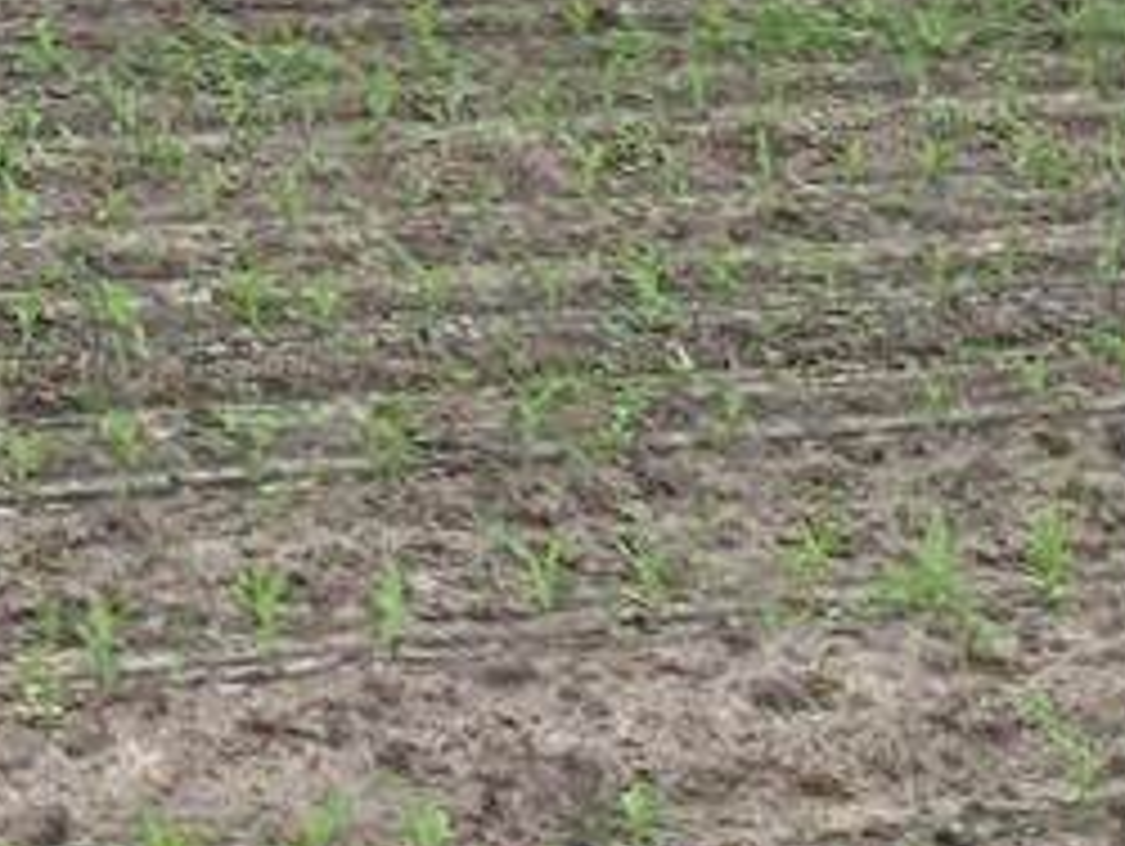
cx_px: -248
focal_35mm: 133
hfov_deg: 14.3
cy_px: -238
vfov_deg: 10.9
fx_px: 4327
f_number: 1.8
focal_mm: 4.25
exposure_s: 1/1427
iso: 25
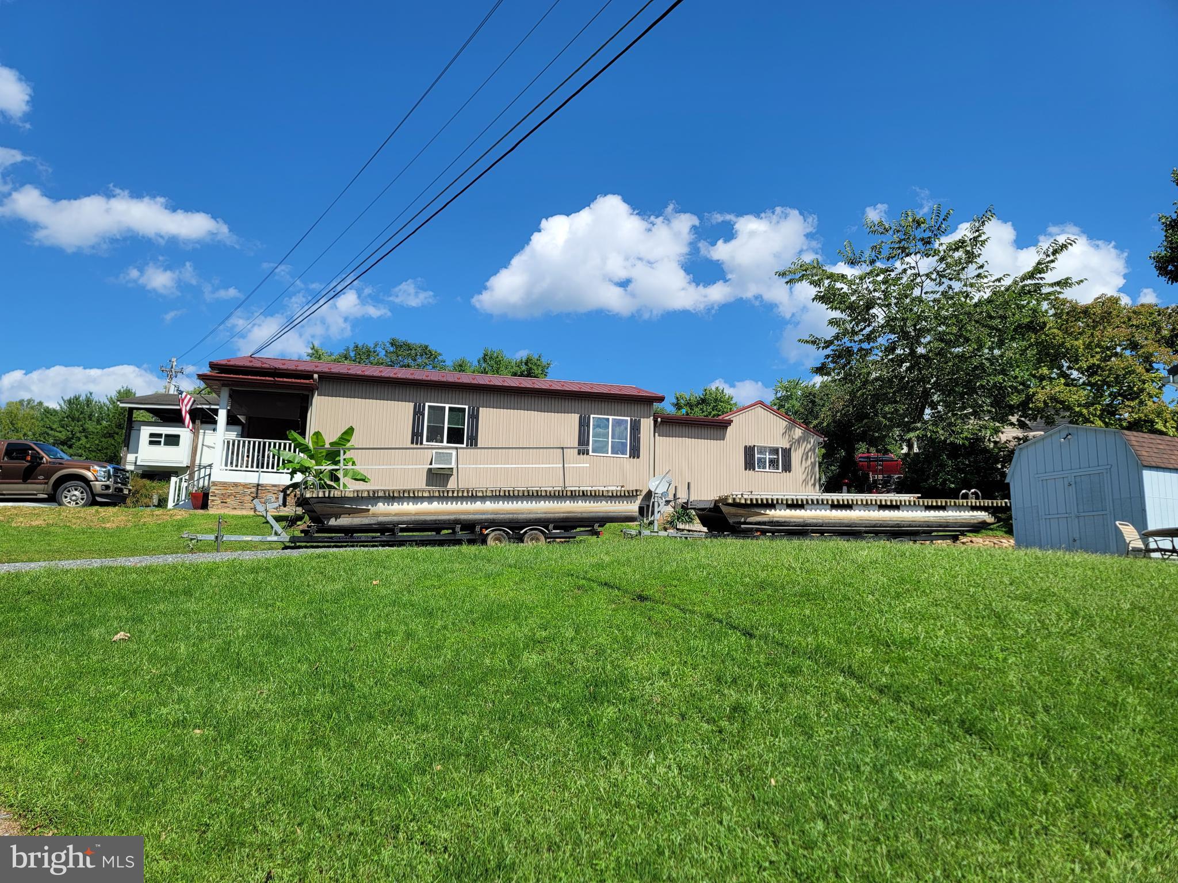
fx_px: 851
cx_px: 589
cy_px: 442
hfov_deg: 69.4
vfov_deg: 54.9
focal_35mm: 25
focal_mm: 7
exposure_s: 1/1105
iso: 20
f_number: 1.8
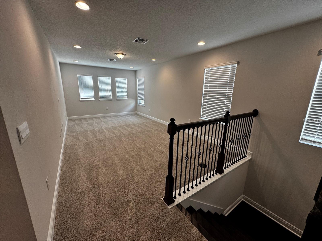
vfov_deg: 85.7
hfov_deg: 102.1
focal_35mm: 14
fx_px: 130
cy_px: 120
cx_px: 161
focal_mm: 2.22
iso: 125
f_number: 2.2
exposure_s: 1/120
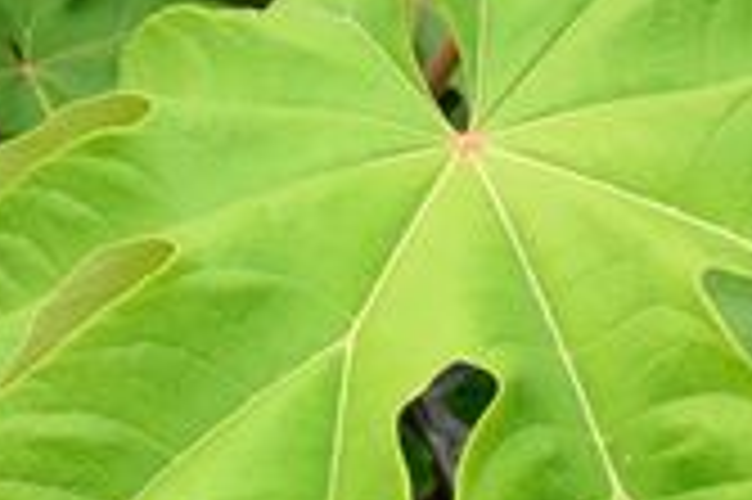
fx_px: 3005
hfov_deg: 14.2
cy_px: 448
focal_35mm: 144
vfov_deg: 9.5
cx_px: 549
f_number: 7.1
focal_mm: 48
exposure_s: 1/125
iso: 125
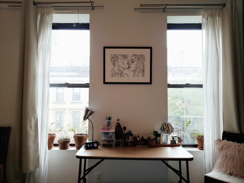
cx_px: 122
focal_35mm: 26
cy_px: 92
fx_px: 183
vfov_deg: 53.1
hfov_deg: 67.3
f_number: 1.5
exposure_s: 1/60
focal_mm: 4.3
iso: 64
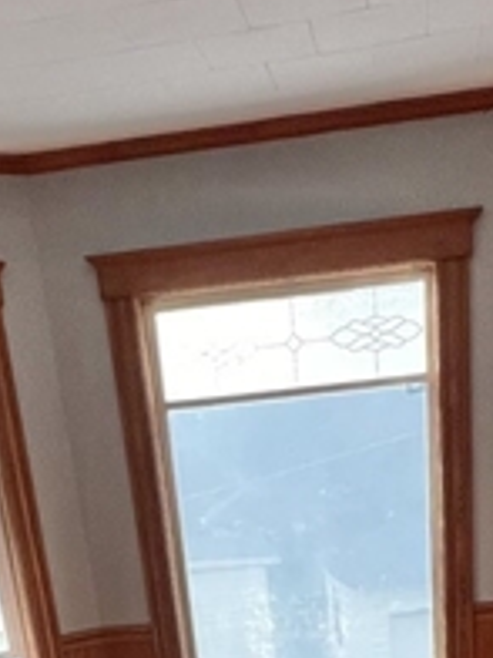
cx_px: 258
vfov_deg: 28.5
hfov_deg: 28.6
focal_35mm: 51
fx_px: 968
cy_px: 913
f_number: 1.8
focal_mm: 1.57
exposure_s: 1/99
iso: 80
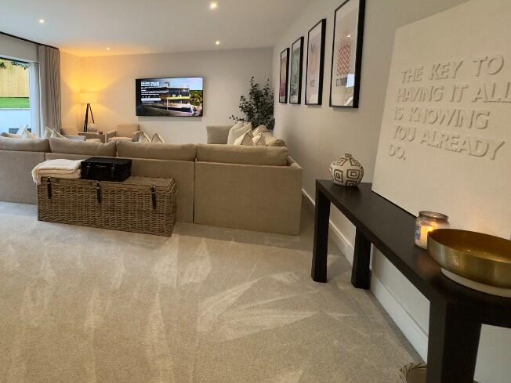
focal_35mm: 22
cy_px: 131
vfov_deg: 59.8
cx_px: 119
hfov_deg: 70.5
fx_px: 325
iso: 320
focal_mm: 2.22
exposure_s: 1/100
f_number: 2.2
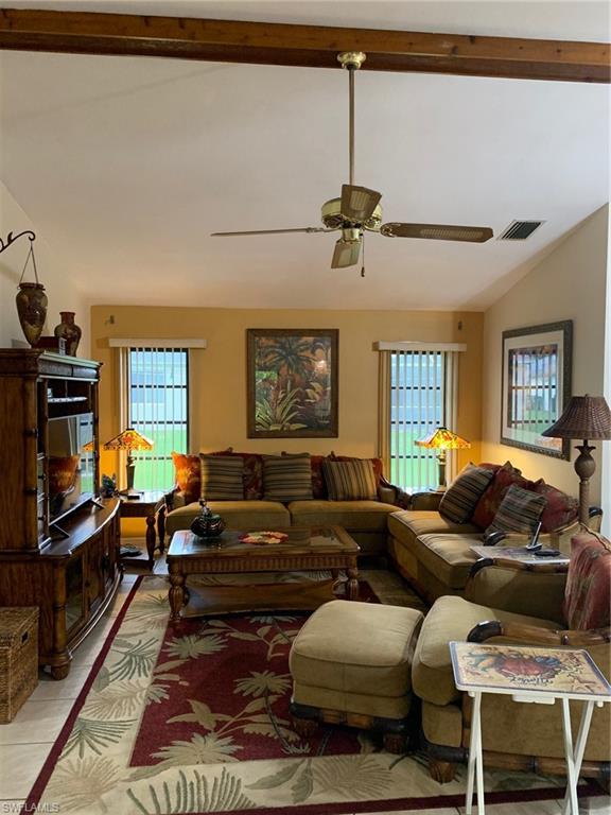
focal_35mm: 26
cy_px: 408
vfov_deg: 67.3
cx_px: 306
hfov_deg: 53.1
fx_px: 612
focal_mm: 4.25
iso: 250
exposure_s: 1/40
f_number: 1.8
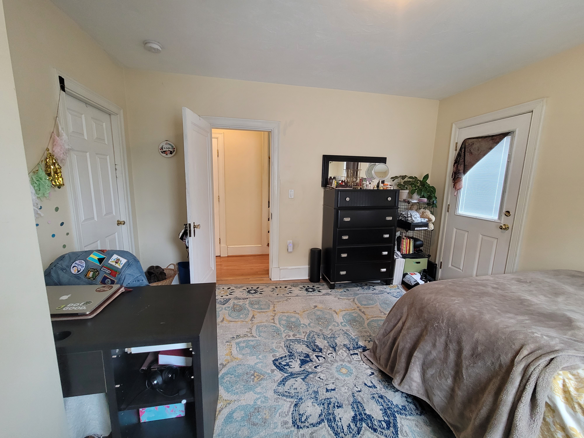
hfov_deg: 106.2
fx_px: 219
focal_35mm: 13
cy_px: 219
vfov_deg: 89.9
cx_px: 292
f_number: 2.2
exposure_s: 1/60
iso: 250
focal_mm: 2.2
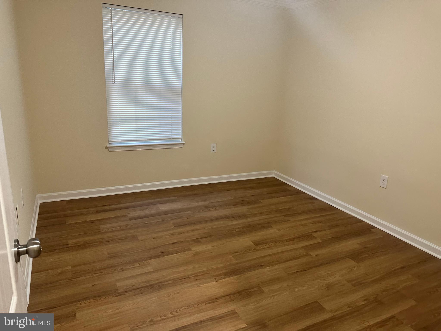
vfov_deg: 56.8
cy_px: 166
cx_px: 220
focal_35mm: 24
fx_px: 306
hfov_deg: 71.6
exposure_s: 1/60
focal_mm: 6.86
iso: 400
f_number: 1.78
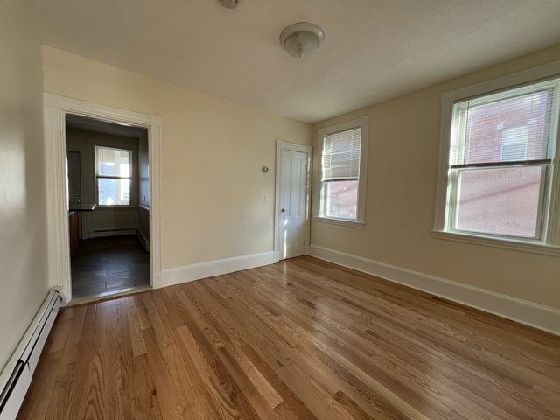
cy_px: 210
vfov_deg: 89.9
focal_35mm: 13
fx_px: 210
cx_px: 280
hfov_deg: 106.2
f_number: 1.8
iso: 100
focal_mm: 1.57
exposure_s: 1/99
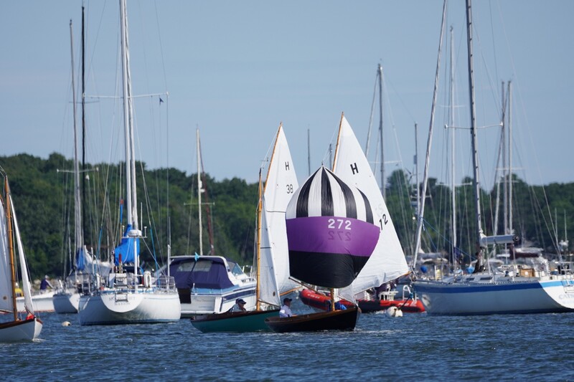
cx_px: 287
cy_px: 191
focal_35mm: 774
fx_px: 12338
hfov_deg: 2.7
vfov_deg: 1.8
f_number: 6.3
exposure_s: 1/1250
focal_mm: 516
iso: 200
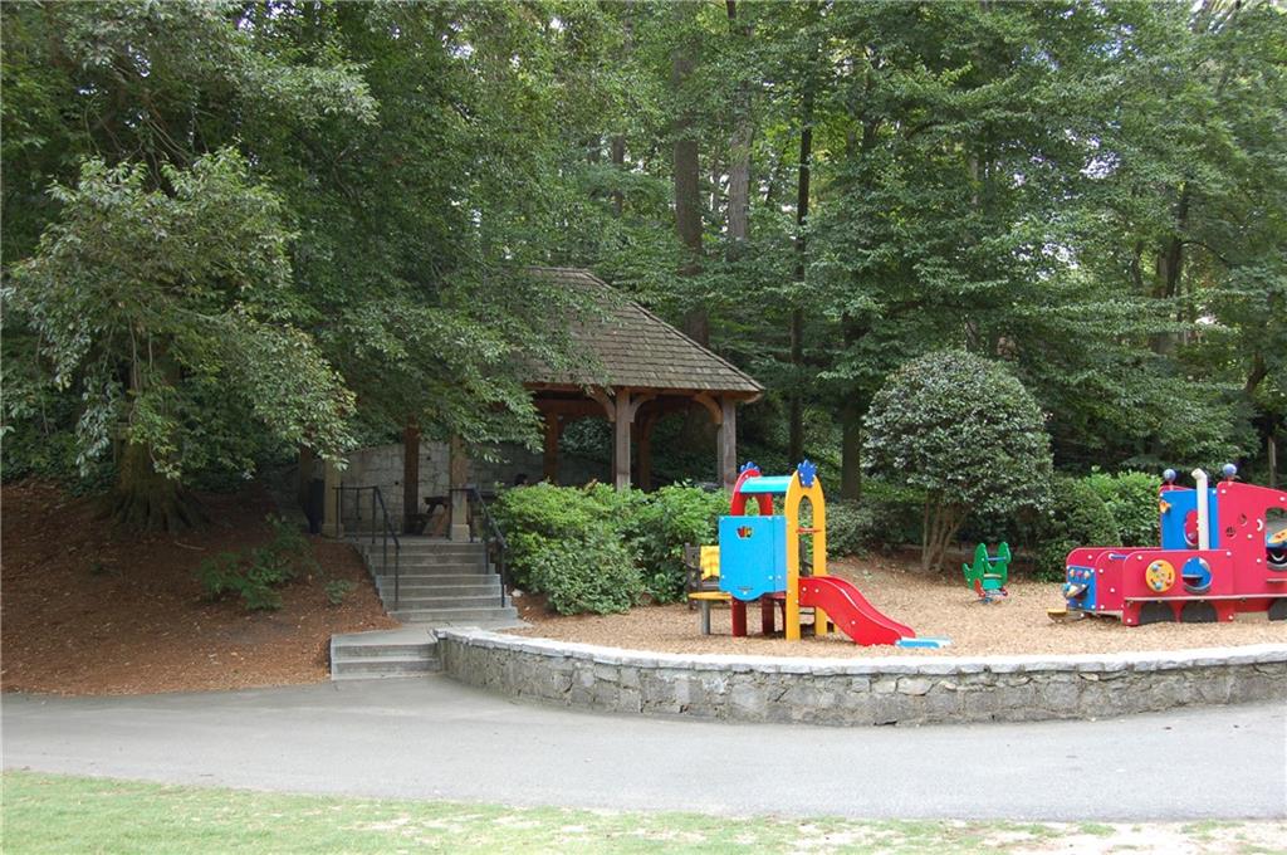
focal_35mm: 33
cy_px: 428
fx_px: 1178
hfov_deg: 57.3
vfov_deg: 39.9
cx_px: 644
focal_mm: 22
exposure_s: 1/125
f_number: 5.6
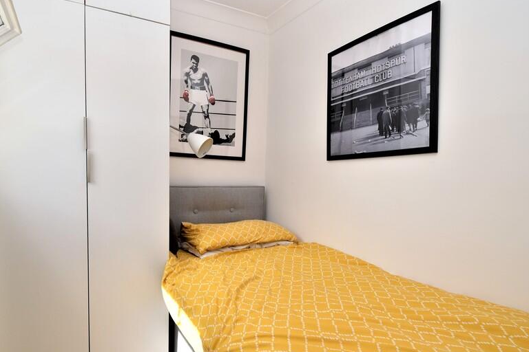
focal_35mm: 20
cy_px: 197
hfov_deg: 83.6
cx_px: 231
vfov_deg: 61.7
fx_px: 294
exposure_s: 1/125
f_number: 5.6
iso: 100
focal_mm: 10
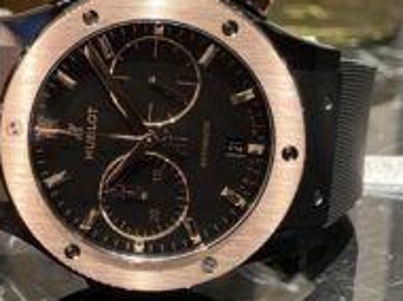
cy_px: 49
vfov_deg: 22.8
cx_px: 41
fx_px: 733
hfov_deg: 29.5
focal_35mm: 63
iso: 125
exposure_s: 1/50
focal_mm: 3.99
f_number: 1.8
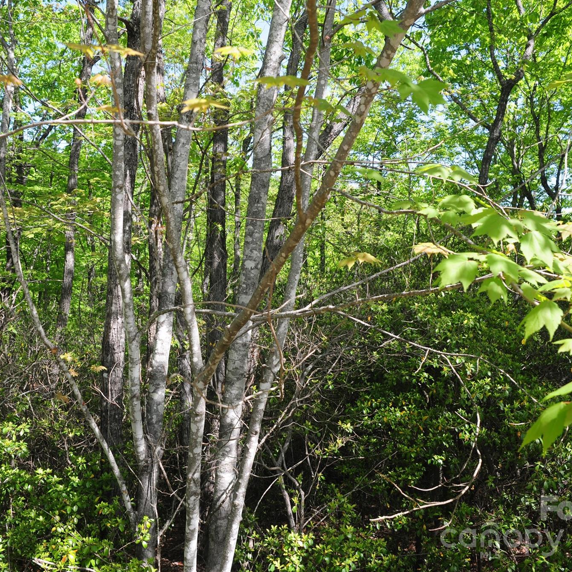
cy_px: 286
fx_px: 580
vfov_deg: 52.5
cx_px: 246
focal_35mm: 31
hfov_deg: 52.4
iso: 200
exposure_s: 1/125
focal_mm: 24
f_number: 5.6
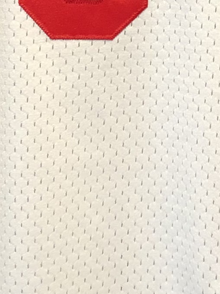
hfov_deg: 8.9
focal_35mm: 167
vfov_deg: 10.9
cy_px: -264
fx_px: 1415
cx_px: 93
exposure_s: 1/30
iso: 25
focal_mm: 3.99
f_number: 1.8
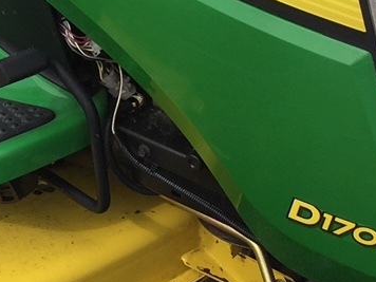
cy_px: 3
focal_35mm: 133
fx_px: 1445
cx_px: -100
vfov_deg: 11.0
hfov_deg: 14.3
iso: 32
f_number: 2.2
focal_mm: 4.15
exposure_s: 1/670
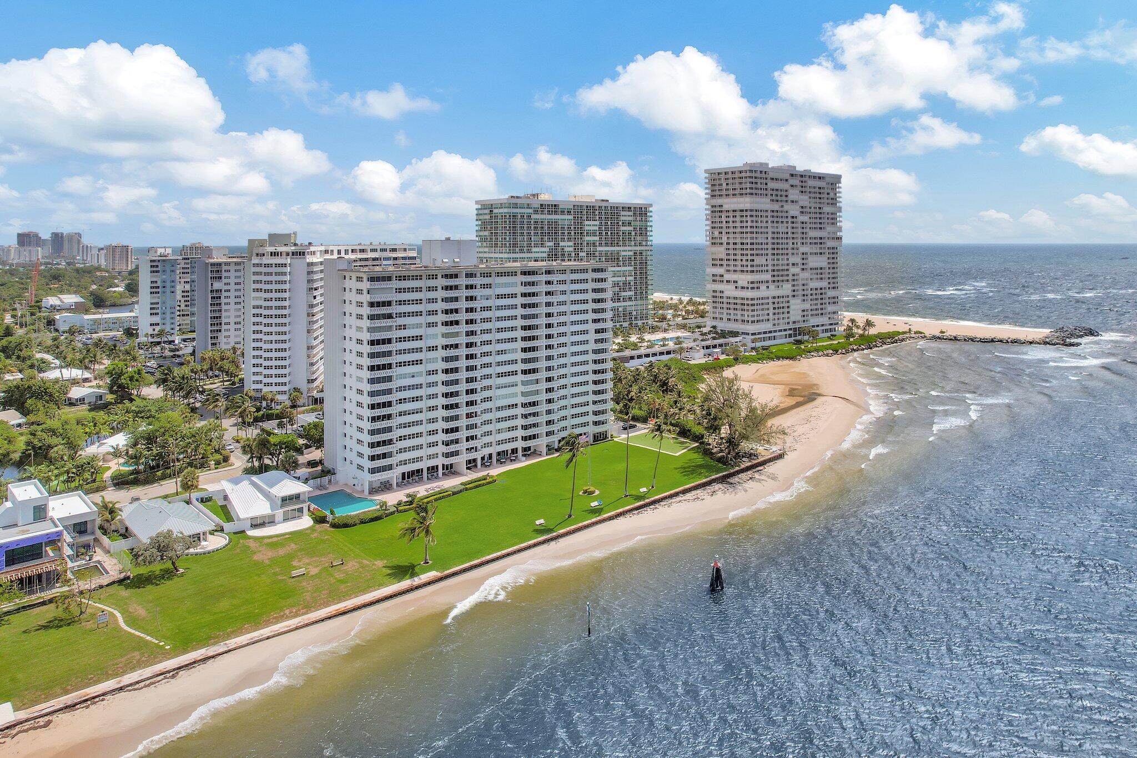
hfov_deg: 78.6
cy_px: 379
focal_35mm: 22
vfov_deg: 57.2
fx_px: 695
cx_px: 568
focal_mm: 8.38
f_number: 2.8
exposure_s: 1/4000
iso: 120
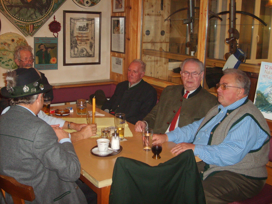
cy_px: 102
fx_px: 338
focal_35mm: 43
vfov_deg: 33.6
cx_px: 136
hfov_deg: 43.9
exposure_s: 1/45
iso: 160
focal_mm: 7.2
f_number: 3
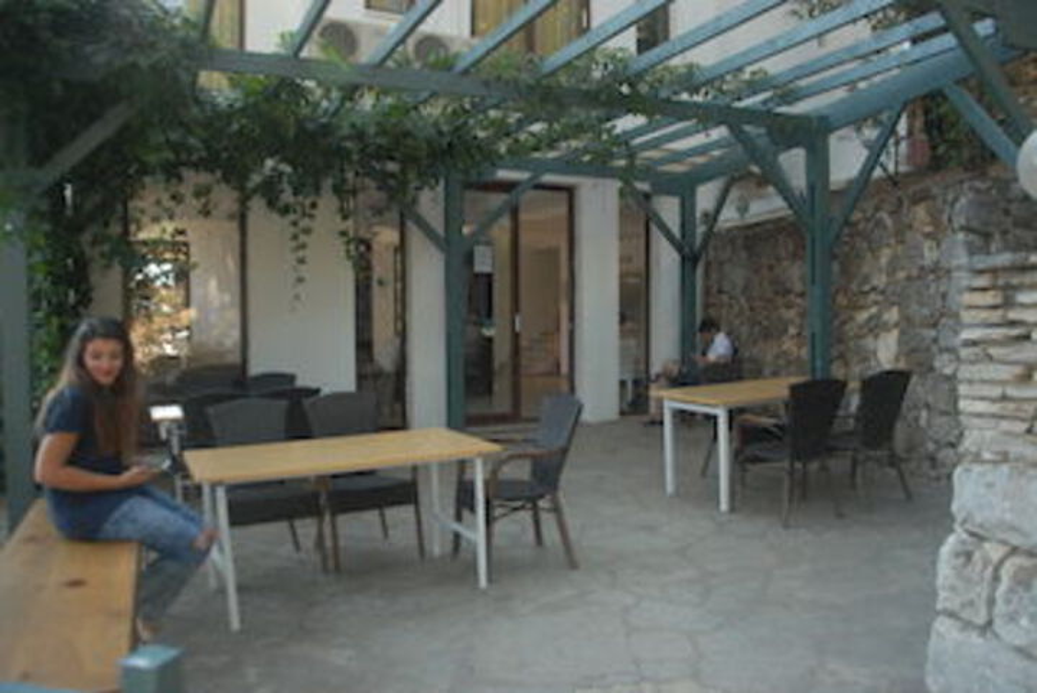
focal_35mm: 27
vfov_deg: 48.0
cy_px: 346
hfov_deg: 67.4
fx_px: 778
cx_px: 518
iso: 100
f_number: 7.1
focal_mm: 18
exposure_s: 1/30
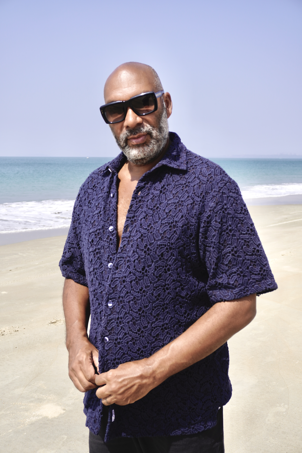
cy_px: 226
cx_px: 151
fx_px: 510
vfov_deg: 47.9
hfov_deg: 33.0
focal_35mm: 40
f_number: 5.6
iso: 100
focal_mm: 27
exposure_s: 1/640
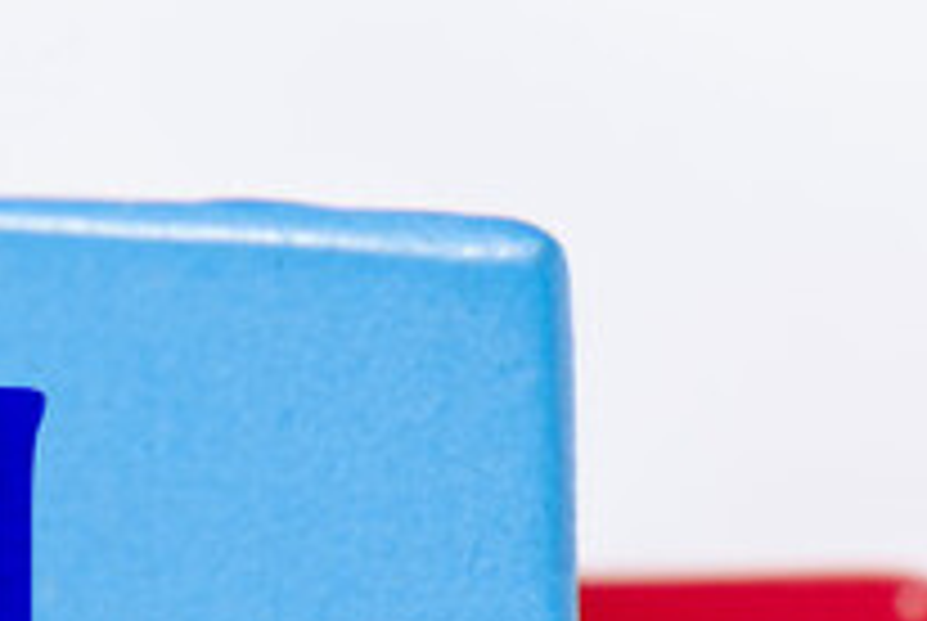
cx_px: 968
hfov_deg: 5.0
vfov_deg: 3.4
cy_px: 1440
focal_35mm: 407
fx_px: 10495
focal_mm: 70
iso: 160
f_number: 9
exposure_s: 1/400
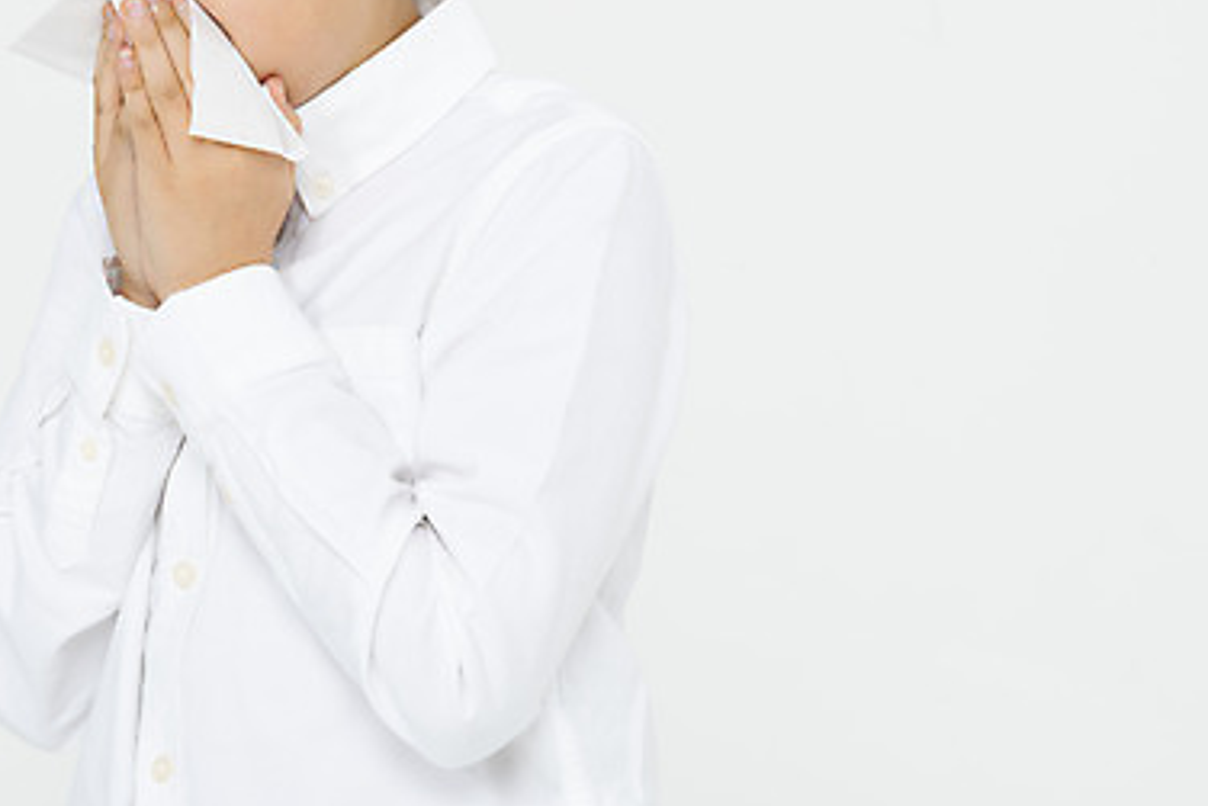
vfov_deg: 5.7
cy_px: 170
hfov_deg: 8.6
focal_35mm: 239
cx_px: 551
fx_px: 8022
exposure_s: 1/125
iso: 100
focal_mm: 150
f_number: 18
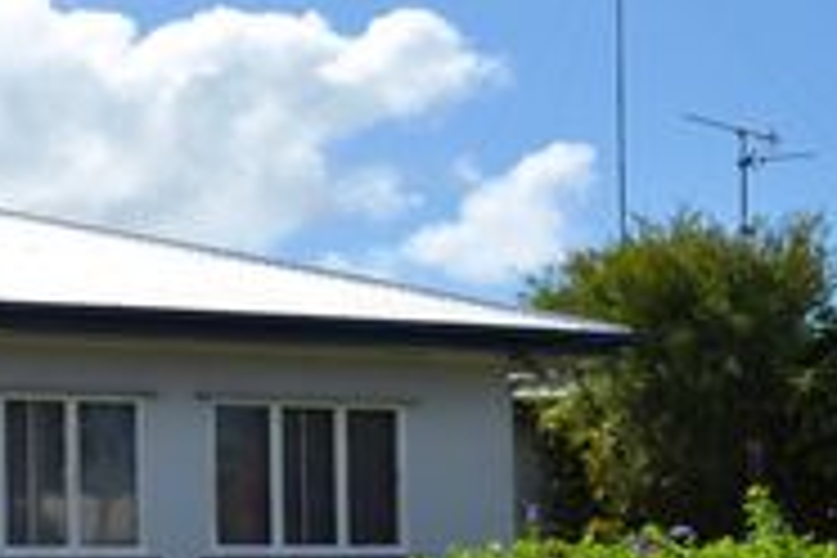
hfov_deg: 20.9
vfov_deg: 14.8
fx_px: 2116
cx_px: -153
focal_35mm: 91
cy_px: 556
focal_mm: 24
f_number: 8
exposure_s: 1/320
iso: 100
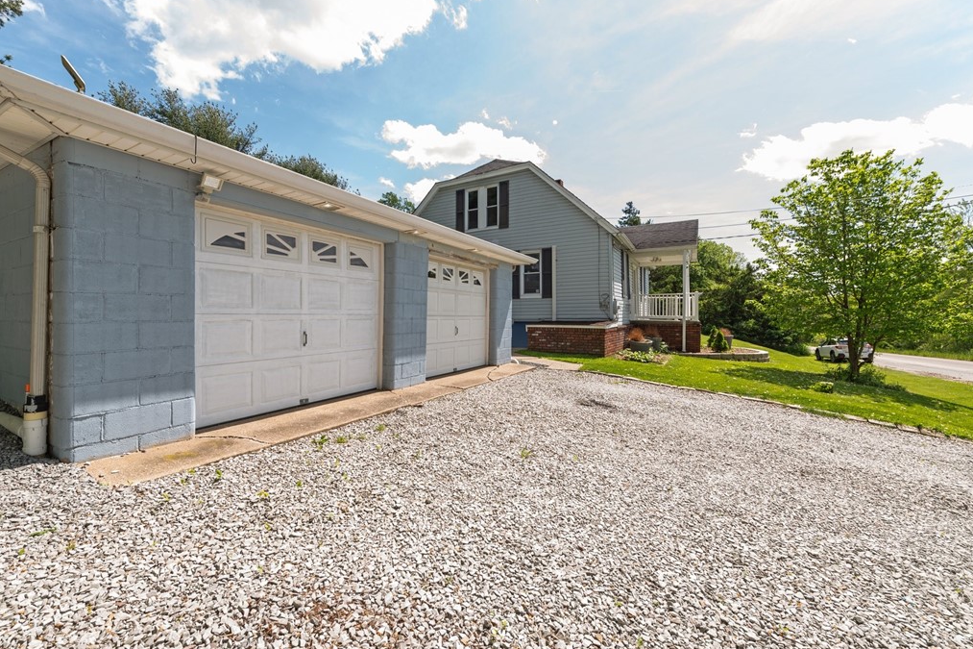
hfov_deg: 100.3
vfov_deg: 77.3
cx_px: 459
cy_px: 311
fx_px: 405
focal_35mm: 15
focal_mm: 14
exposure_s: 1/50
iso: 50
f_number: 11
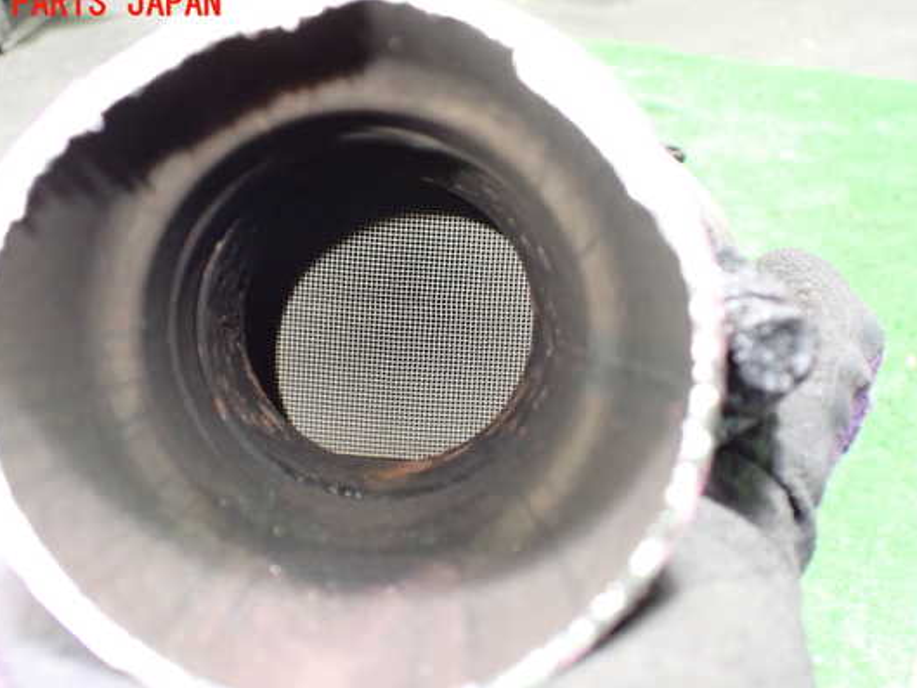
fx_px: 901
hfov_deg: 53.9
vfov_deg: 41.8
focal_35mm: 34
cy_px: 373
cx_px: 426
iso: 800
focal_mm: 5.4
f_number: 2.3
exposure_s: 1/40
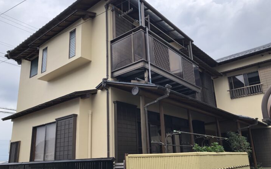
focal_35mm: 30
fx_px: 222
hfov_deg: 62.9
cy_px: 96
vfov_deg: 41.7
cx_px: 136
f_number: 1.8
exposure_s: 1/623
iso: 20
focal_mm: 3.99
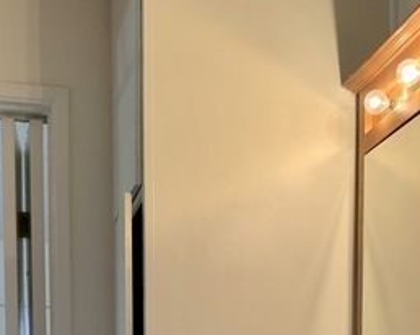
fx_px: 981
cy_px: 494
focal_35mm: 79
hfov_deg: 24.2
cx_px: 195
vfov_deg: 17.5
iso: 50
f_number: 1.8
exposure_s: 1/60
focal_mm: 3
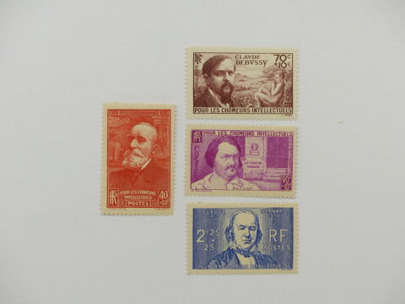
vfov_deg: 15.7
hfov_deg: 20.9
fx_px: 1100
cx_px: 202
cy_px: 152
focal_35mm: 94
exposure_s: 1/60
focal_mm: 16.9
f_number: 3.2
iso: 200
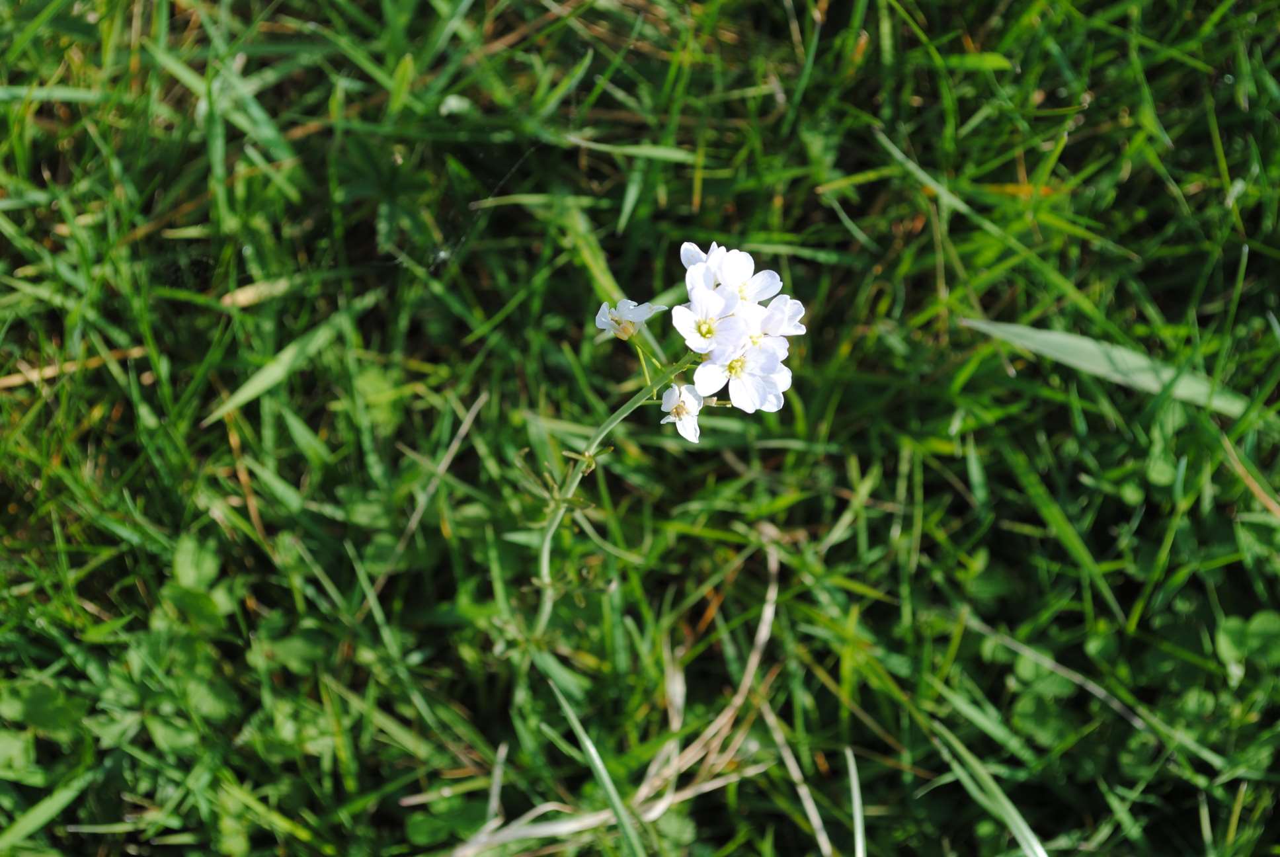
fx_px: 2937
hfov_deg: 24.6
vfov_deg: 16.6
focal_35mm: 82
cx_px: 640
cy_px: 428
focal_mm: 55
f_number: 8
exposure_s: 1/160
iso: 100
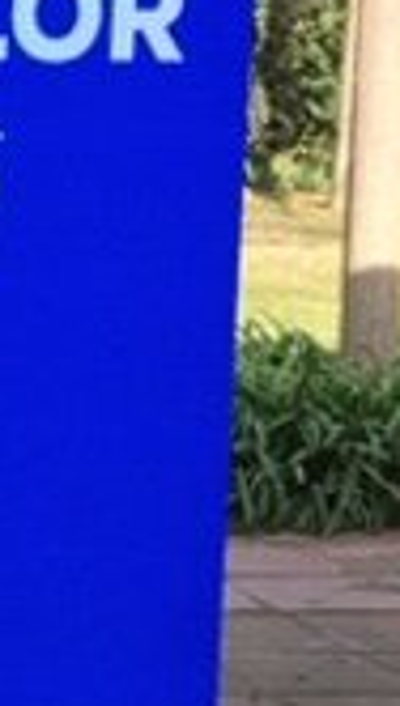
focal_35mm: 131
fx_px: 2458
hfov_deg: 8.1
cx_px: -753
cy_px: 370
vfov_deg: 16.4
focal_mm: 4.15
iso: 25
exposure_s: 1/186
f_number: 2.2
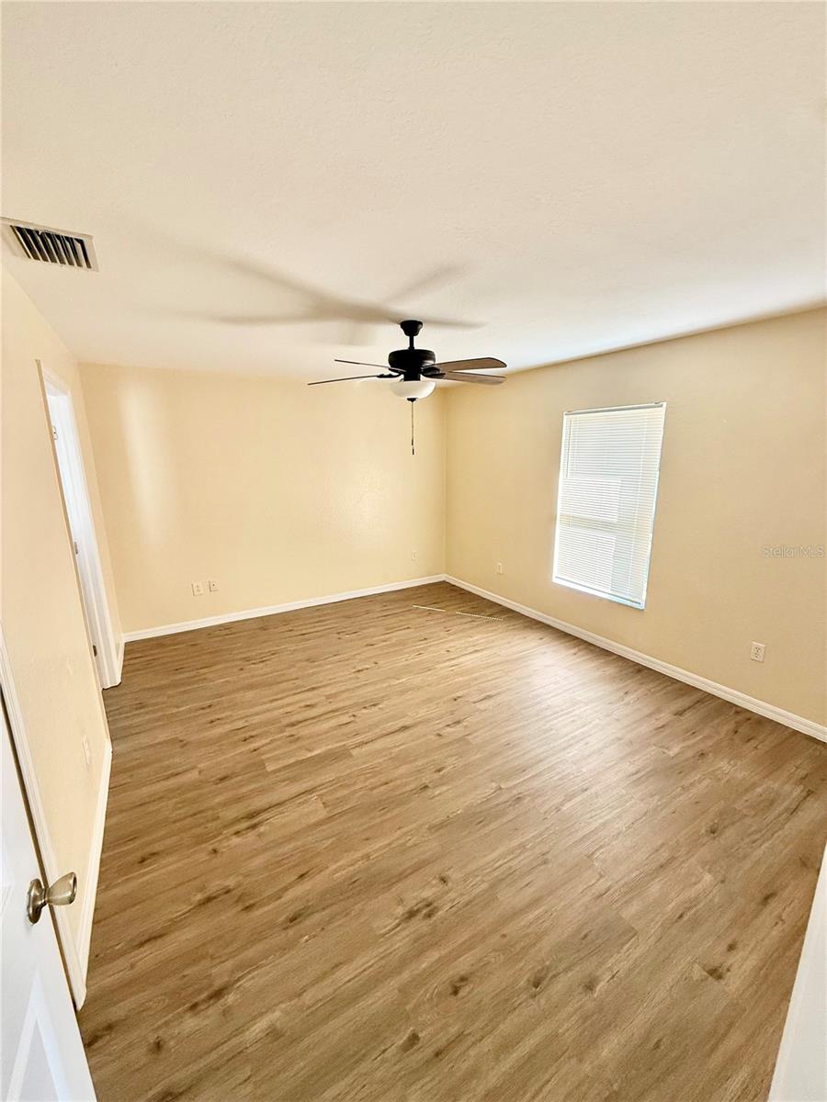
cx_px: 414
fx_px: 446
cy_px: 551
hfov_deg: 85.7
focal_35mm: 14
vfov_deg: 102.1
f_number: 2.2
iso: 200
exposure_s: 1/99
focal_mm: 2.22
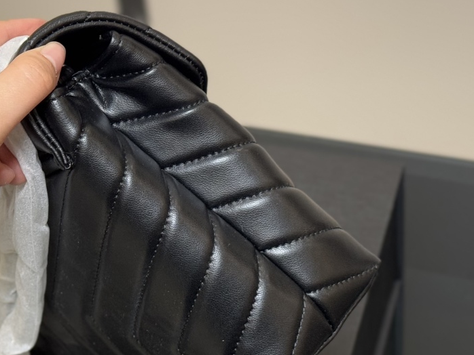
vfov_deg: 14.9
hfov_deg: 19.7
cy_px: 141
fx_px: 1356
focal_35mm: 99
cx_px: 128
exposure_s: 1/50
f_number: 1.78
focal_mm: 6.76
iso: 100
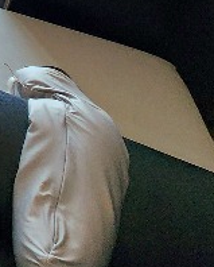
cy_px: -202
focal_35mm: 64
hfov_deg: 12.2
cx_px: -398
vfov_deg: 21.0
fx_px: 506
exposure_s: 1/50
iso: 80
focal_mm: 2.2
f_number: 2.2
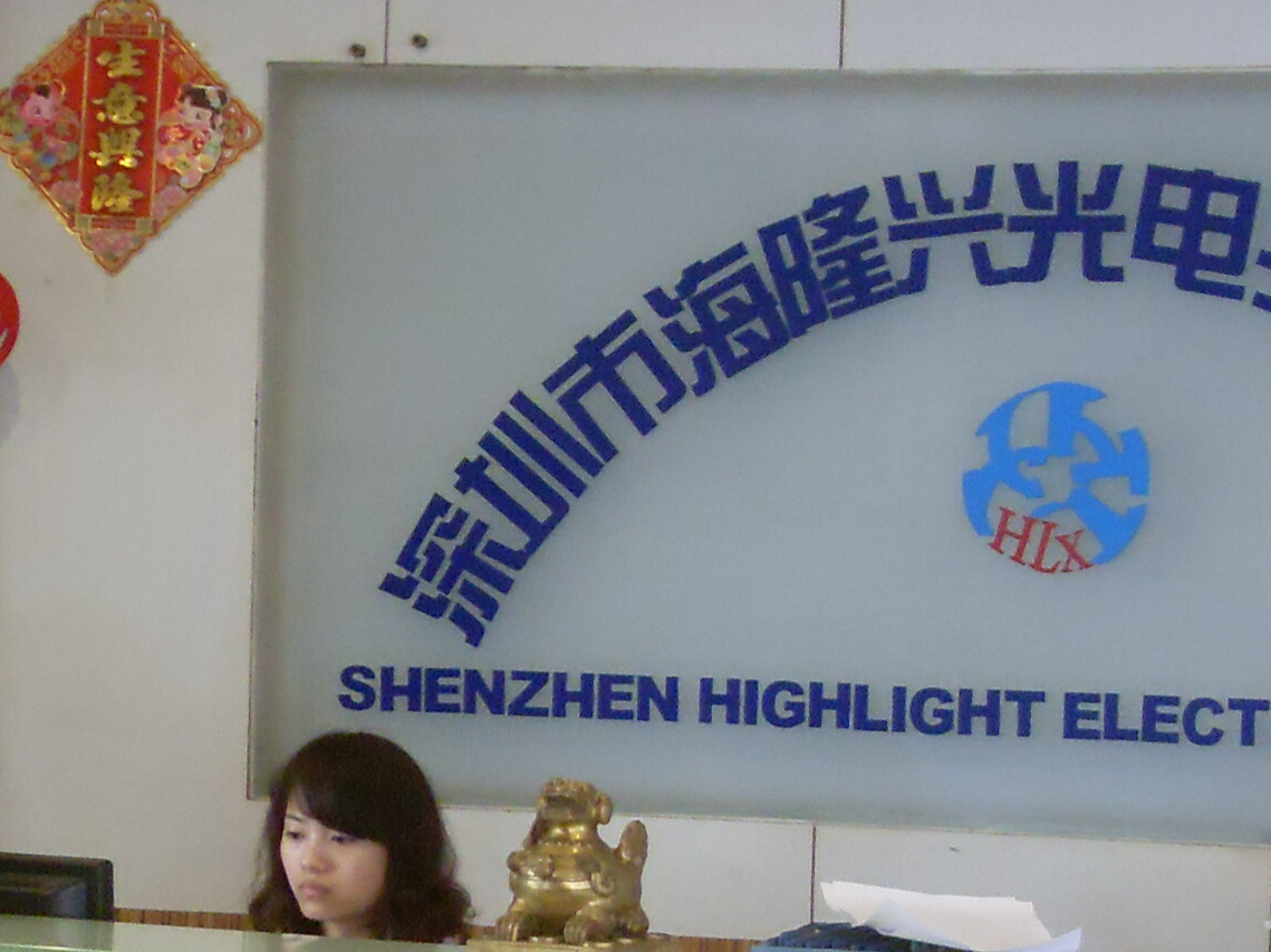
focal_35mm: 106
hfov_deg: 18.3
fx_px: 3892
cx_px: 1105
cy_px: 836
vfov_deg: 13.8
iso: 200
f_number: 2.8
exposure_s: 1/20
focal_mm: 6.3
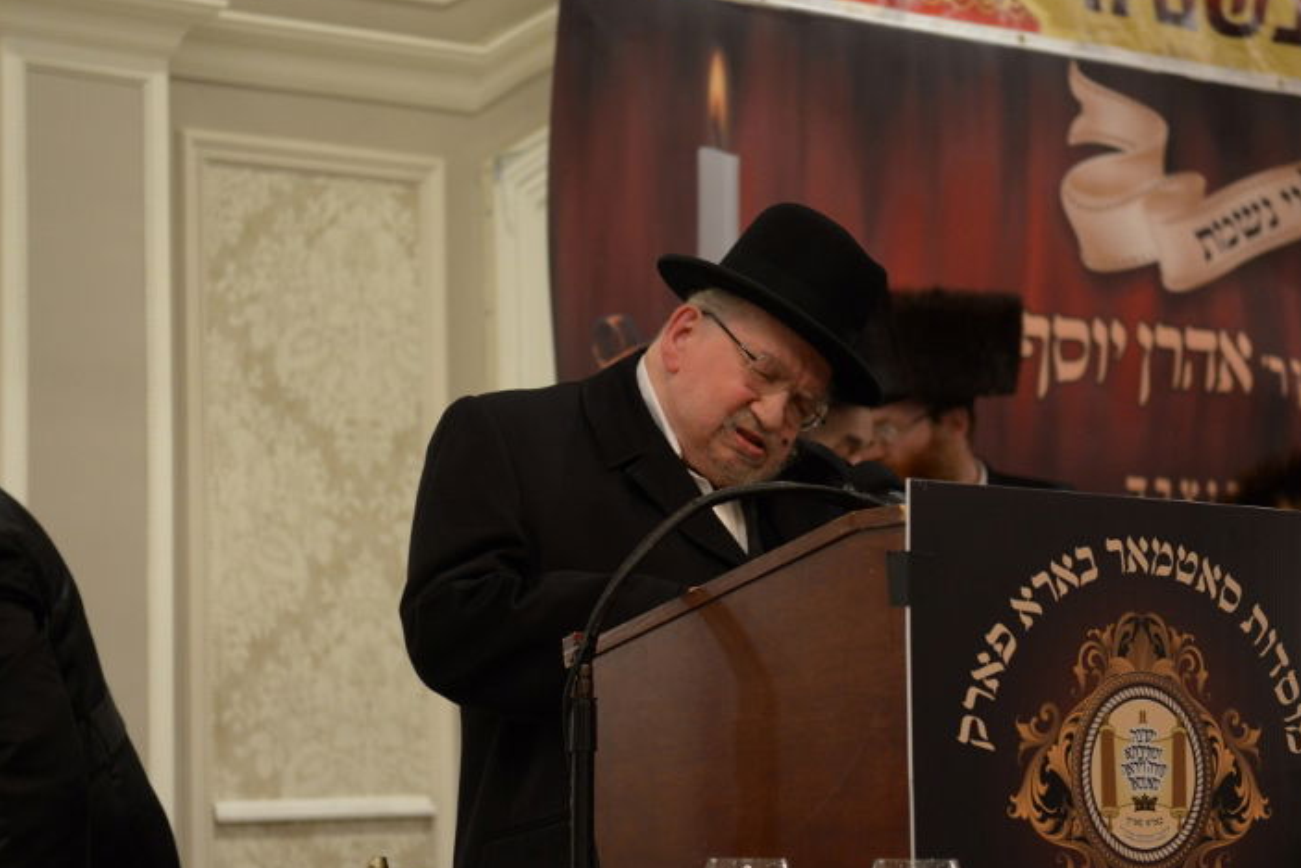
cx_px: 737
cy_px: 382
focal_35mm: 102
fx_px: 3687
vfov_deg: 13.4
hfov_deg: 20.0
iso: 1600
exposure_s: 1/100
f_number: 2.8
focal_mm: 70
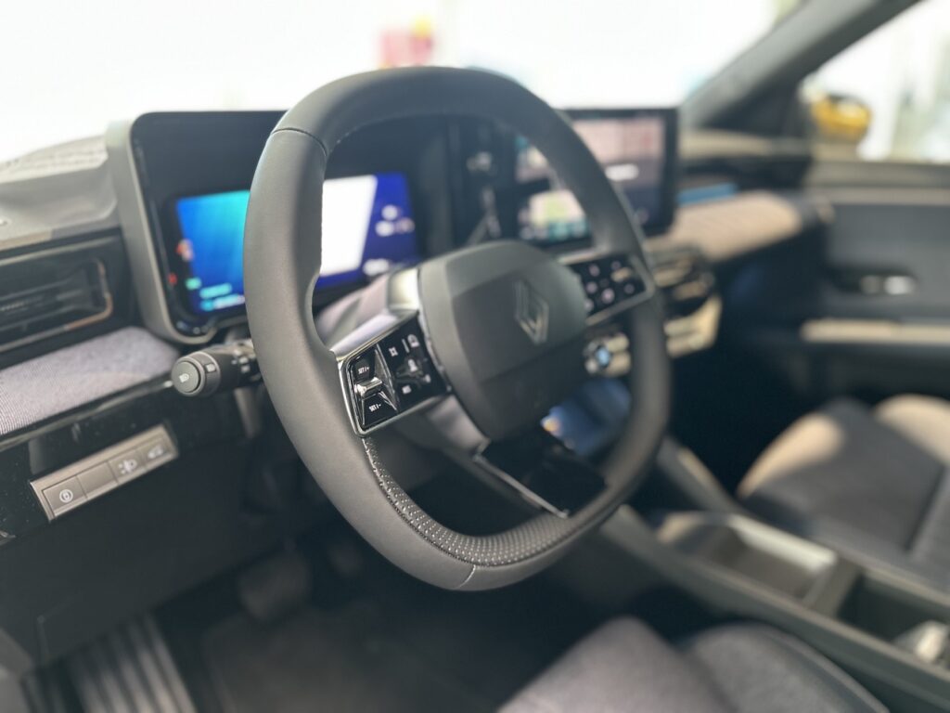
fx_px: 659
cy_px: 356
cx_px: 475
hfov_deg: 71.6
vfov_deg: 56.8
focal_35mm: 24
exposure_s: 1/48
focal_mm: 6.86
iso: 400
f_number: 1.78
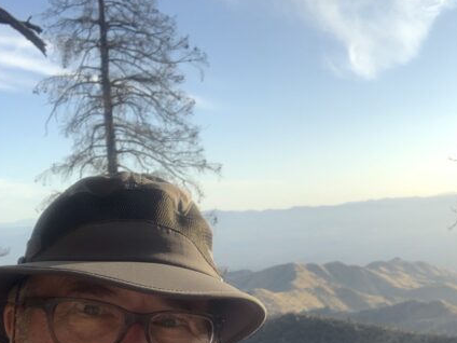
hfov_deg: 33.2
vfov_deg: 24.7
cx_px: 265
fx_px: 766
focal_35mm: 58
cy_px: 288
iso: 16
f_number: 2.2
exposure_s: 1/204
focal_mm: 2.87
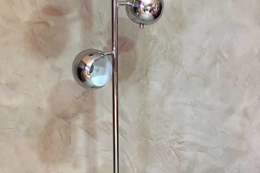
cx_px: 125
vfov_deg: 25.8
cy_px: 120
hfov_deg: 38.2
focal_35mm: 52
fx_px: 376
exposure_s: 1/17
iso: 320
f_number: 2.2
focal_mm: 4.15
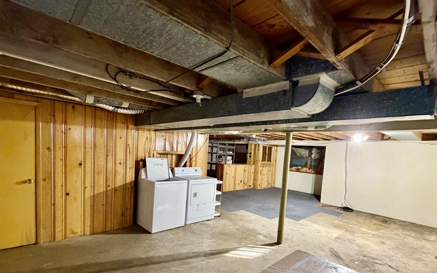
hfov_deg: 91.0
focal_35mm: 18
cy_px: 168
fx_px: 214
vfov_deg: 64.2
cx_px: 230
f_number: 2.2
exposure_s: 1/60
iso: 800
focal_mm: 2.22
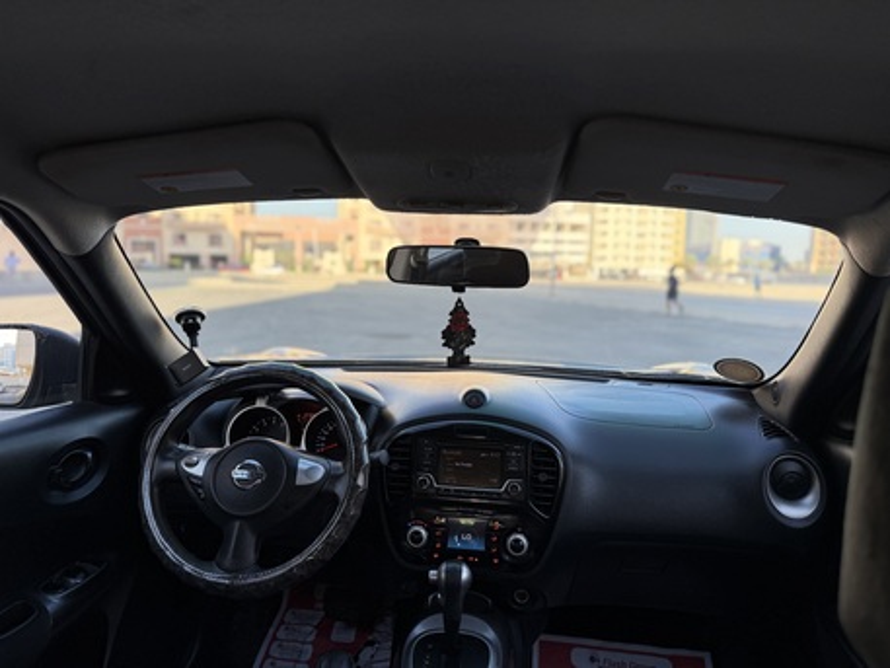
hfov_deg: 71.6
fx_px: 617
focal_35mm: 24
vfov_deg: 56.8
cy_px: 334
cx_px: 445
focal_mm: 6.76
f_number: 1.78
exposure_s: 1/822
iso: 100
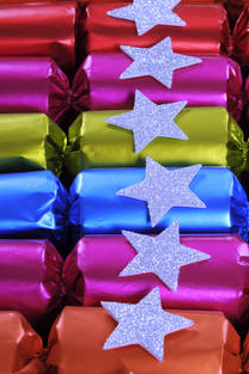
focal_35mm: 162
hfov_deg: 8.5
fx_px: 1681
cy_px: 228
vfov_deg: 12.7
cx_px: 149
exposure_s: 1/125
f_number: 11
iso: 100
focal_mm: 75
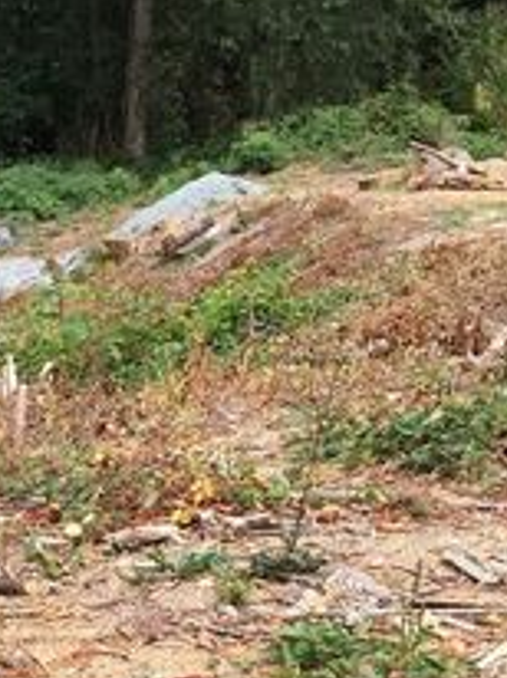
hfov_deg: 14.7
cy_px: 660
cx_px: -224
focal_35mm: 94
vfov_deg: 20.3
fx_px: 1839
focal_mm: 4.15
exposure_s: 1/573
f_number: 2.2
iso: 32
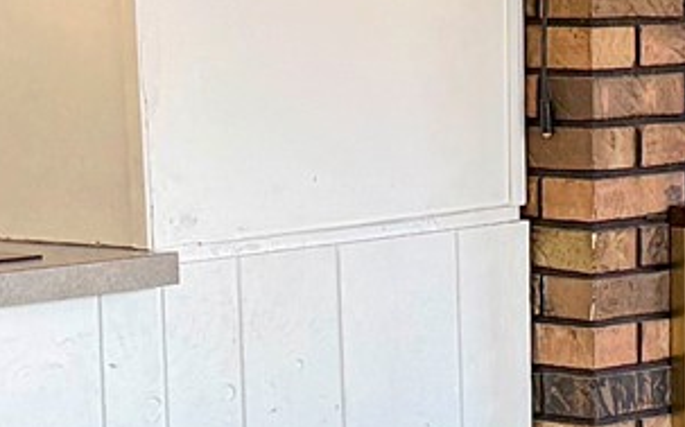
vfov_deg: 7.6
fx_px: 3209
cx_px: 680
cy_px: 314
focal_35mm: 172
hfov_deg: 12.1
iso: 200
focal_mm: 6.76
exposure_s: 1/230
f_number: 1.8
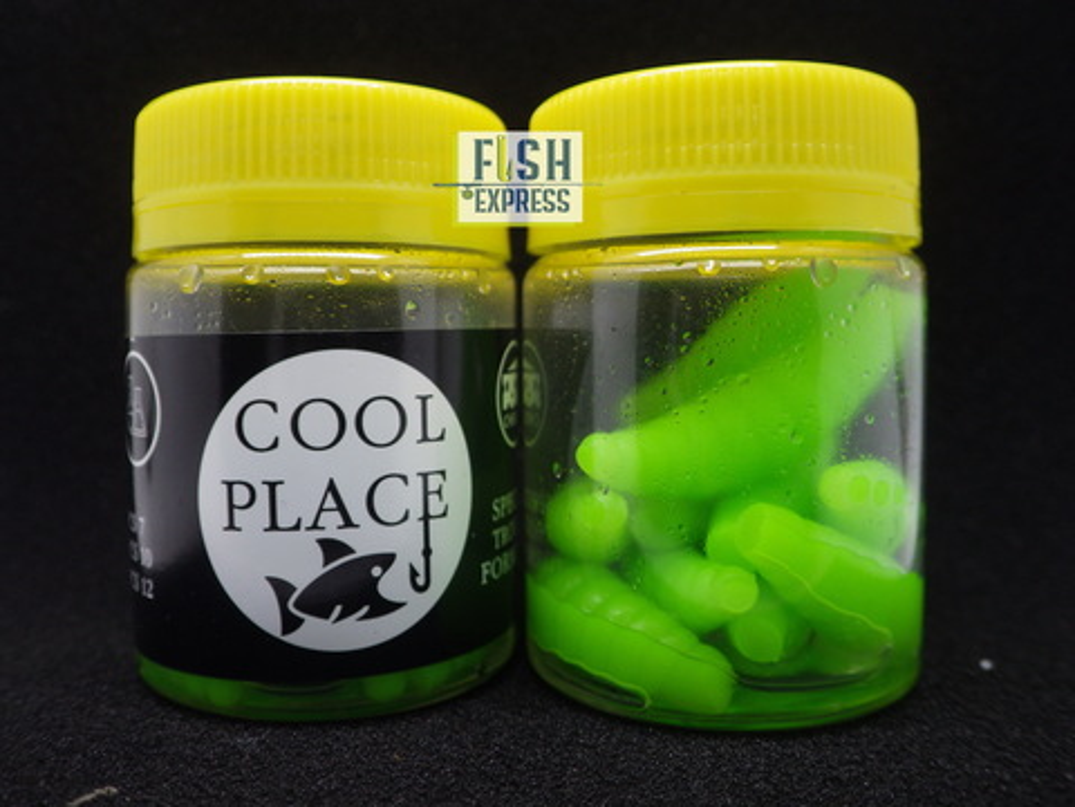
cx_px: 538
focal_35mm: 31
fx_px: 963
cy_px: 404
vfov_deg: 45.4
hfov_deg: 58.4
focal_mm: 5.5
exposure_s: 1/100
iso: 160
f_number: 2.3
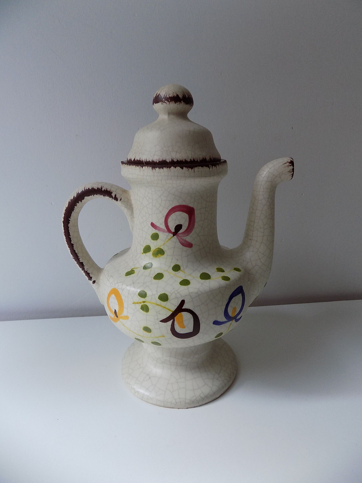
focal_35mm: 23
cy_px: 242
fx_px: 321
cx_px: 181
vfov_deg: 73.9
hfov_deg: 58.9
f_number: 3.1
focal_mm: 4
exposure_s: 1/30
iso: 160
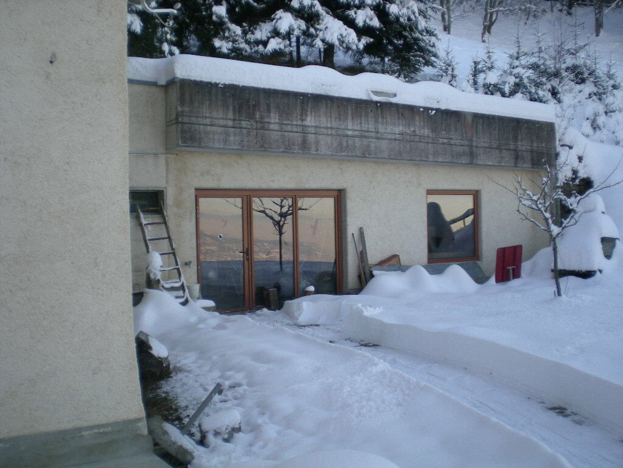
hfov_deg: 49.0
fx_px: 684
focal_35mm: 38
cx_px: 312
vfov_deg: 37.7
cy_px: 234
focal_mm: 6.3
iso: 50
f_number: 3.1
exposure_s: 1/243
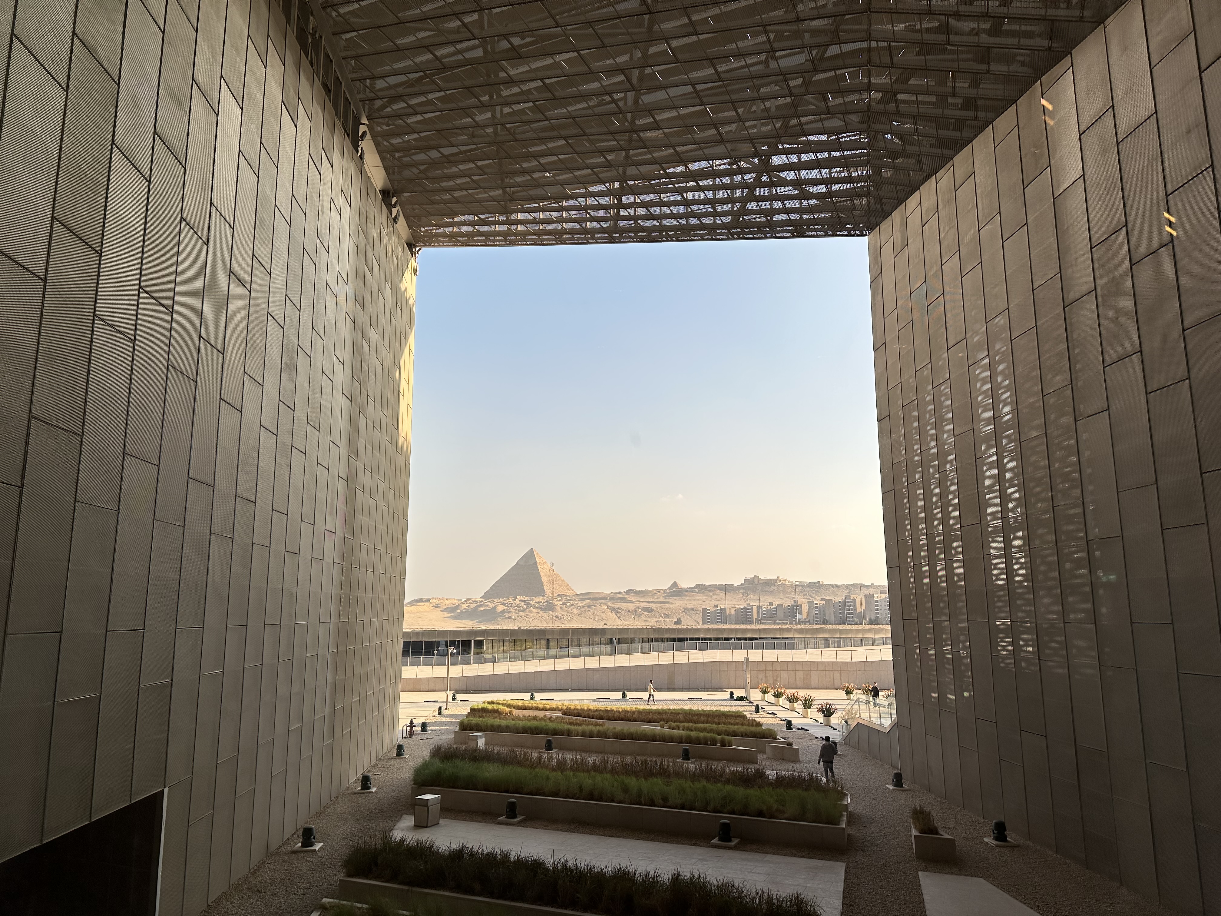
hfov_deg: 71.6
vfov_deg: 56.8
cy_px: 458
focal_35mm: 24
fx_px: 847
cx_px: 610
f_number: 1.78
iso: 80
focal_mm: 6.86
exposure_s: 1/1473
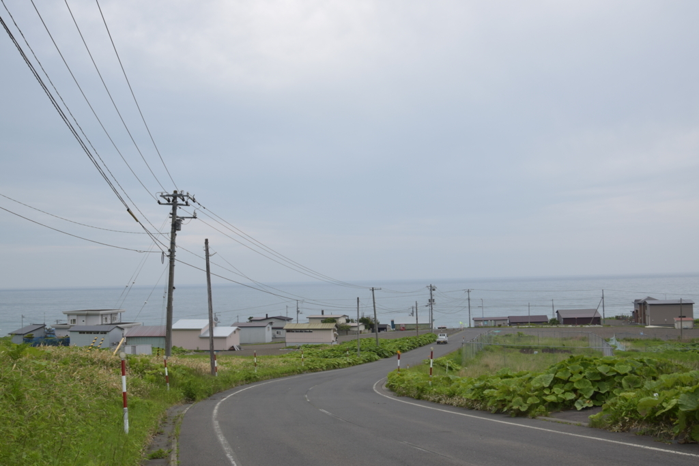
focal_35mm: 36
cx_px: 350
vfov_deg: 36.9
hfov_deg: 53.1
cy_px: 233
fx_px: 699
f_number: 8
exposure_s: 1/125
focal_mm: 24
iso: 100
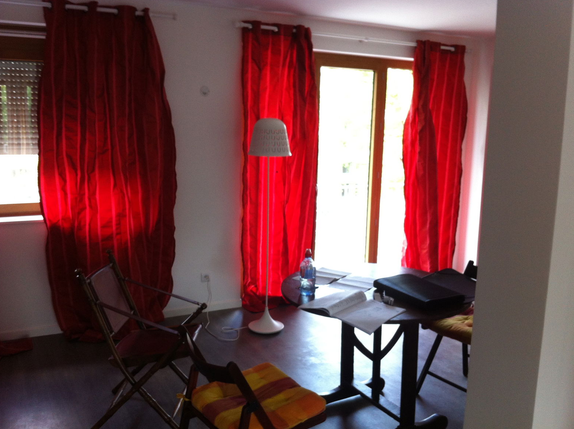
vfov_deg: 39.6
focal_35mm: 36
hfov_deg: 51.4
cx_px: 286
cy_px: 212
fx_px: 596
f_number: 2.8
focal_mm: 3.85
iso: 80
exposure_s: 1/24
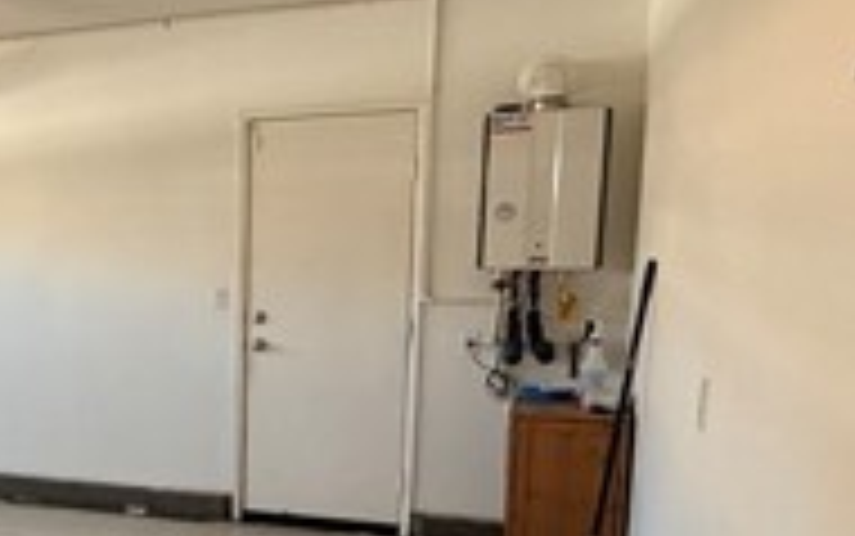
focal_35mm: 50
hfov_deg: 34.3
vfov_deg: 25.6
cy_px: 396
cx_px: -108
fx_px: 1166
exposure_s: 1/120
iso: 400
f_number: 2.2
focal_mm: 2.22
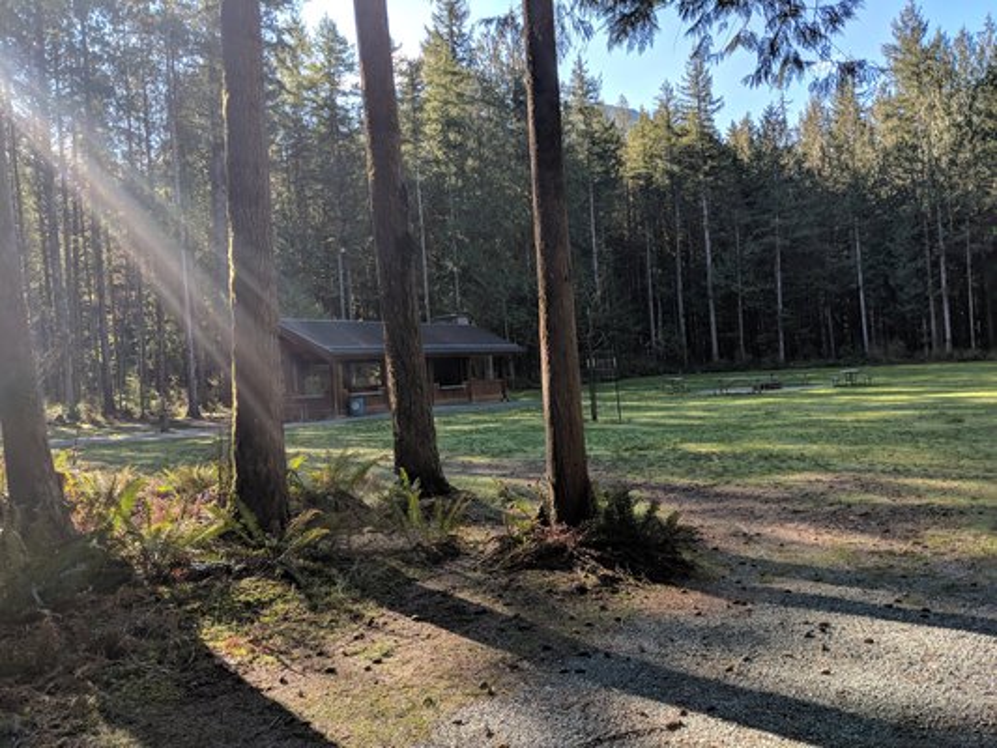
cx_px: 498
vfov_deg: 51.4
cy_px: 374
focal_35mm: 27
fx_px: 778
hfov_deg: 65.3
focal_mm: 4.44
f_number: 1.8
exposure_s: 1/835
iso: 50
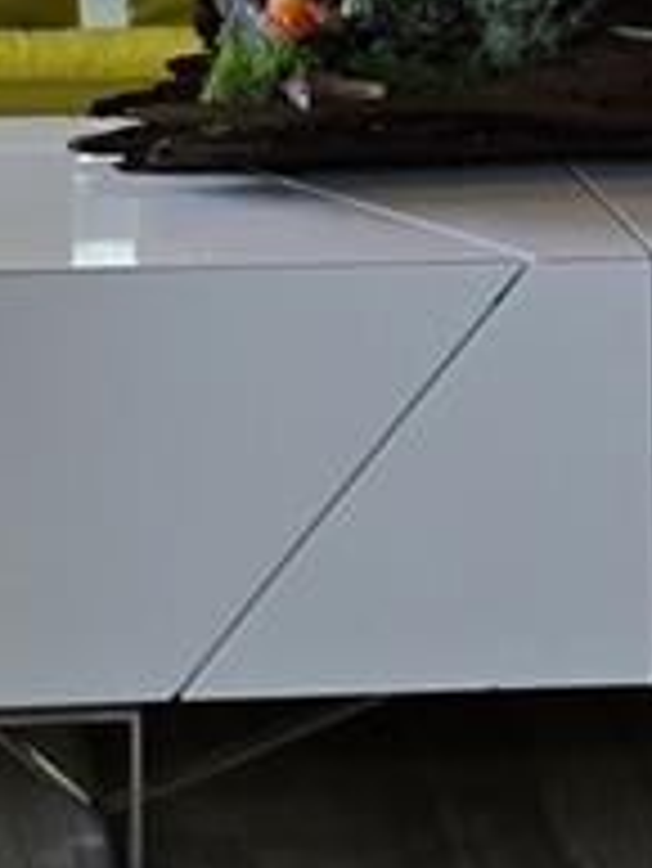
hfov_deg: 10.3
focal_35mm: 143
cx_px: -31
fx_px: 3587
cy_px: -877
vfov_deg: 12.2
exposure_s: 1/120
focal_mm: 6.3
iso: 32
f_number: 1.7
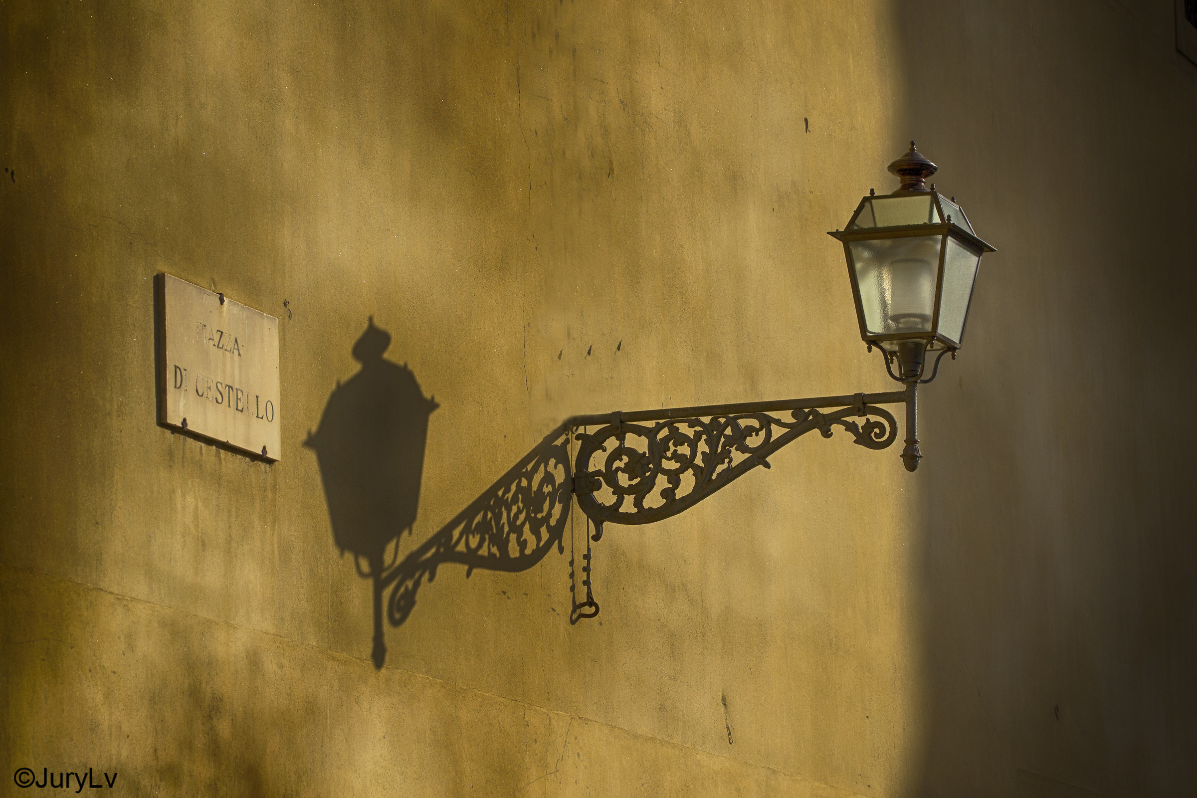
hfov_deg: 13.0
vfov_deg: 8.7
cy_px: 399
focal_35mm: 158
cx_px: 598
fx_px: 5236
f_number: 8
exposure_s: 1/1000
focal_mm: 105
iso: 200
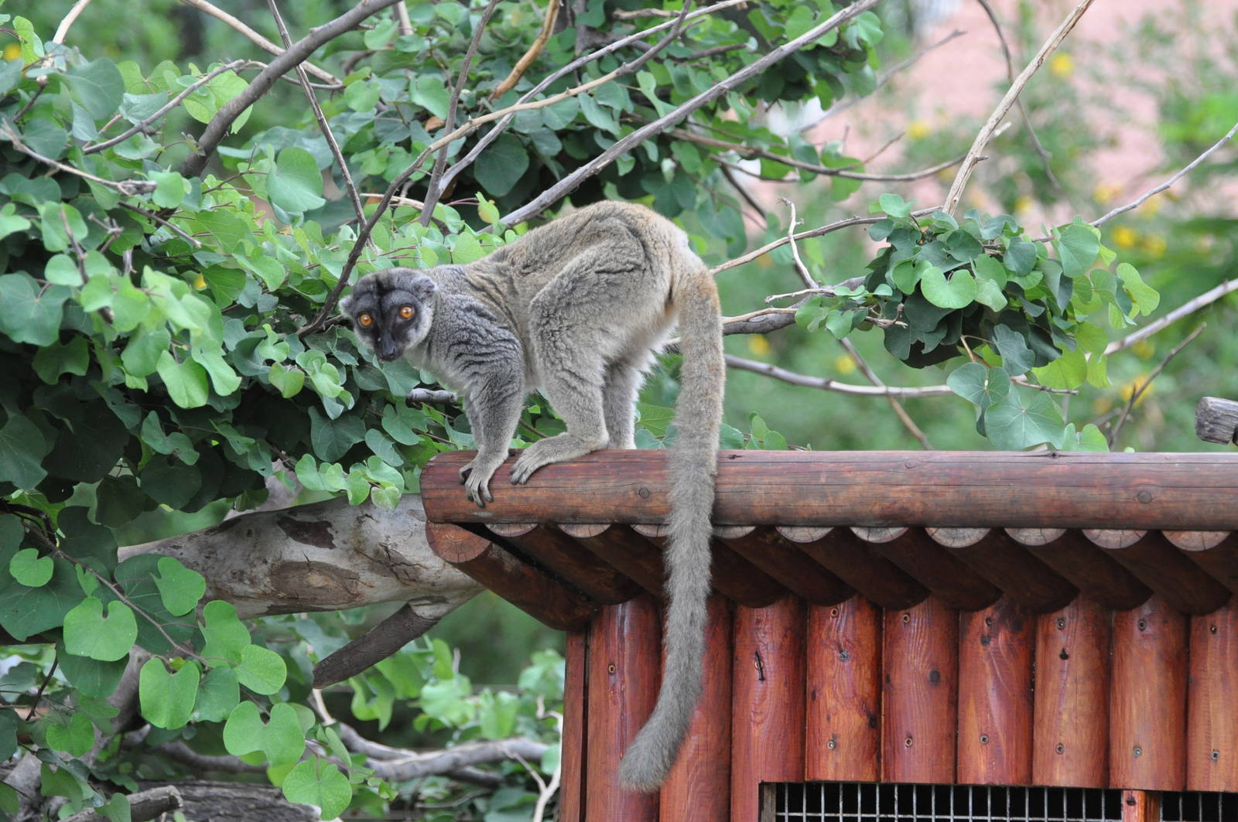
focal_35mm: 218
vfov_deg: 6.3
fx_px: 7471
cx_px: 619
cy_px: 411
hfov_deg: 9.5
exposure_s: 1/500
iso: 1600
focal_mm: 145
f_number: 4.8
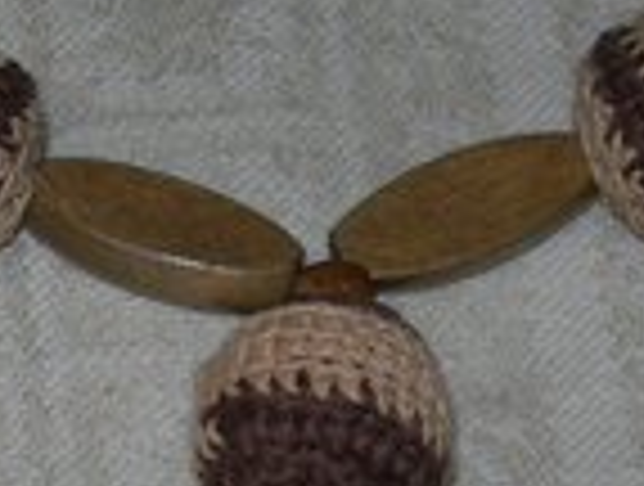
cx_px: 239
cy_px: 634
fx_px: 4215
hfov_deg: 8.7
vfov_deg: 6.5
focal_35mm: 226
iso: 50
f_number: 3.7
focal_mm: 14.9
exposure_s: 1/60.1
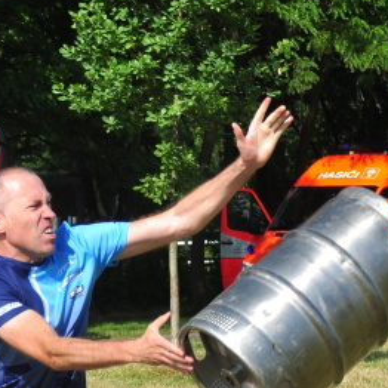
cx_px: 81
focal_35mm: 243
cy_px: 469
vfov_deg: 7.1
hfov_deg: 7.2
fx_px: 3082
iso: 320
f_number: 5.6
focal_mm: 50
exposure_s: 1/3200
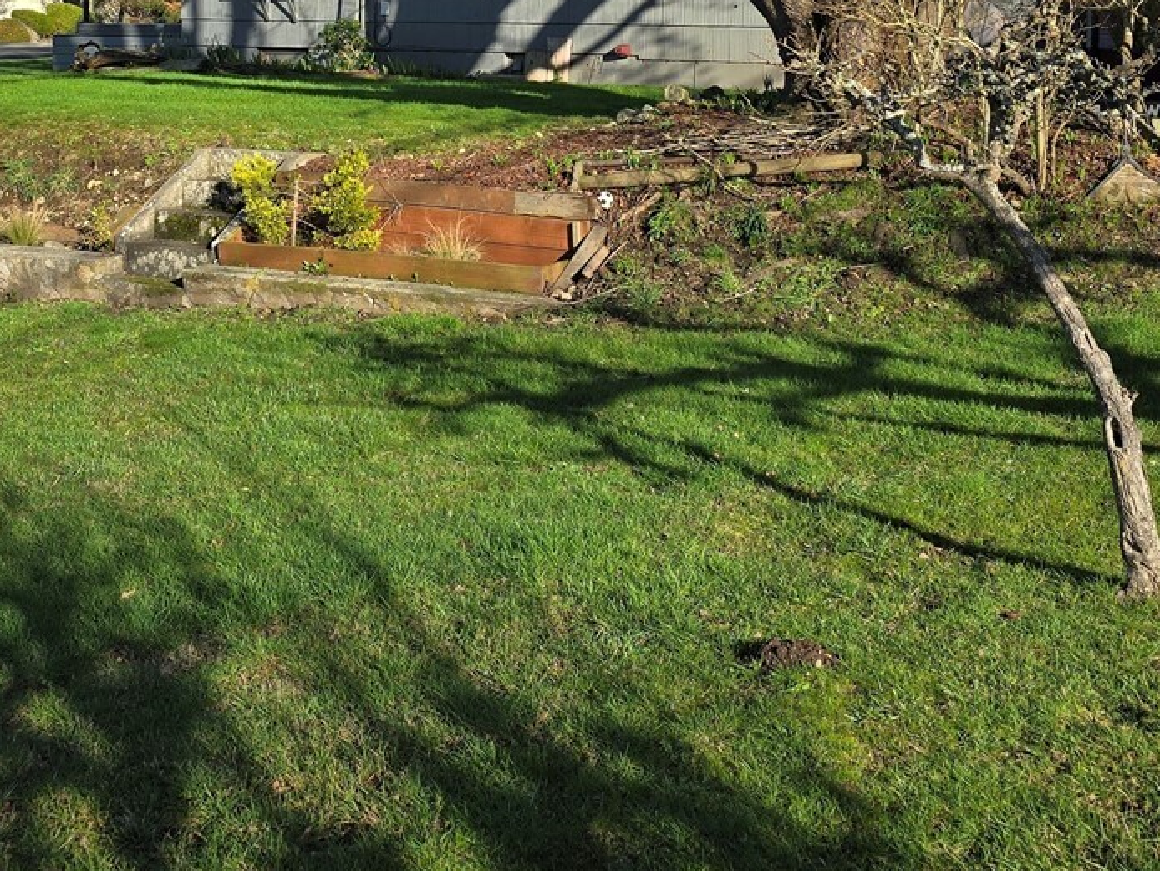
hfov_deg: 36.0
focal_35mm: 53
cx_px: 440
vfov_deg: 26.4
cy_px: 57
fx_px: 1777
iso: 12
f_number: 1.7
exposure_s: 1/583
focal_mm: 6.3
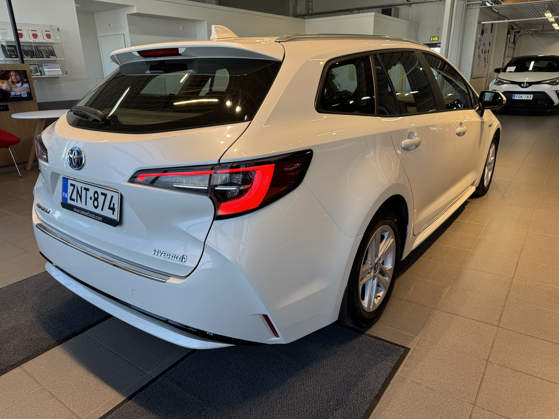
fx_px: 388
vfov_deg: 56.8
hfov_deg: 71.6
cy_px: 210
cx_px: 280
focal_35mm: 24
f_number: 1.78
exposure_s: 1/207
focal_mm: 6.76
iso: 64
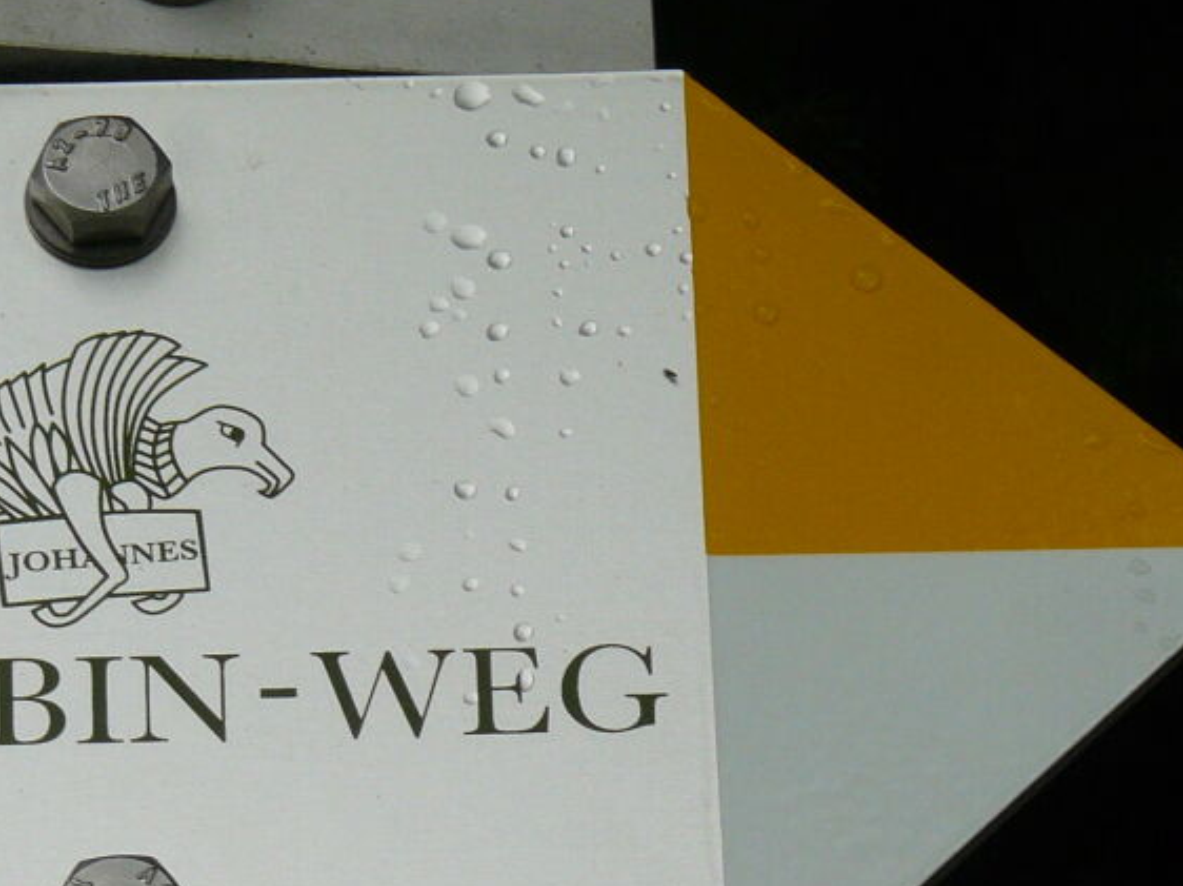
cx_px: 293
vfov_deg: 4.0
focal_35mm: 369
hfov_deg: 5.4
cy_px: 686
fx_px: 12605
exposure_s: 1/250
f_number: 4.5
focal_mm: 24.1
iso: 100
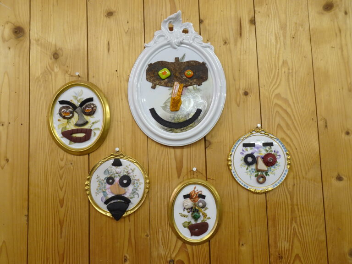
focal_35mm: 24
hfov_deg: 71.6
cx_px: 176
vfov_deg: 56.8
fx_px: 244
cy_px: 132
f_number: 3.5
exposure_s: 1/30
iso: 160
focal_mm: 4.25
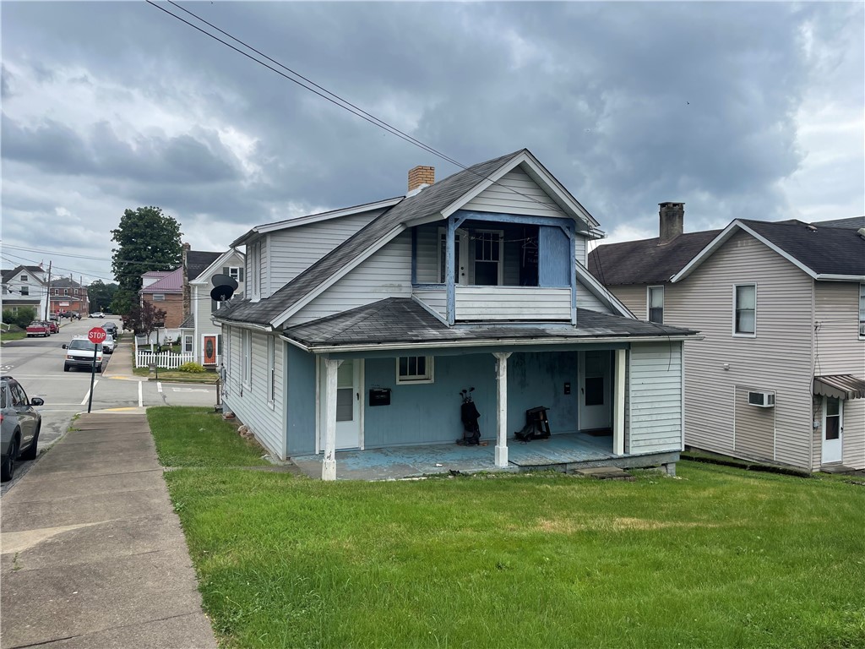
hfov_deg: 67.3
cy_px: 324
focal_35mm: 26
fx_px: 650
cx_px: 432
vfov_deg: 53.1
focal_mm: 4.2
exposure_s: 1/1984
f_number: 1.6
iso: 32
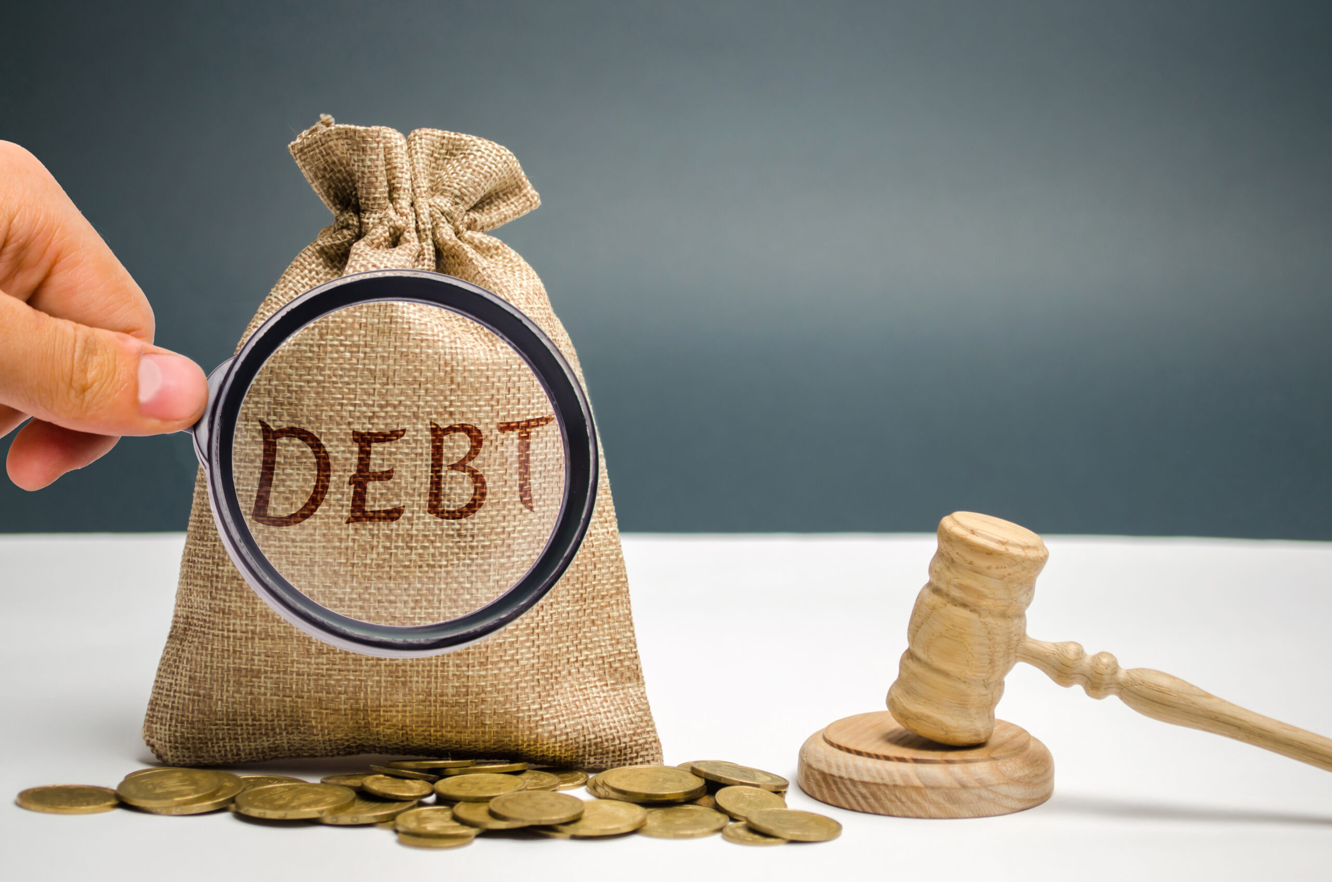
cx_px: 666
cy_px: 441
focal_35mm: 66
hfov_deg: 30.6
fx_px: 2437
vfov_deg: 20.5
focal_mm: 44
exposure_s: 1/160
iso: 100
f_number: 5.3
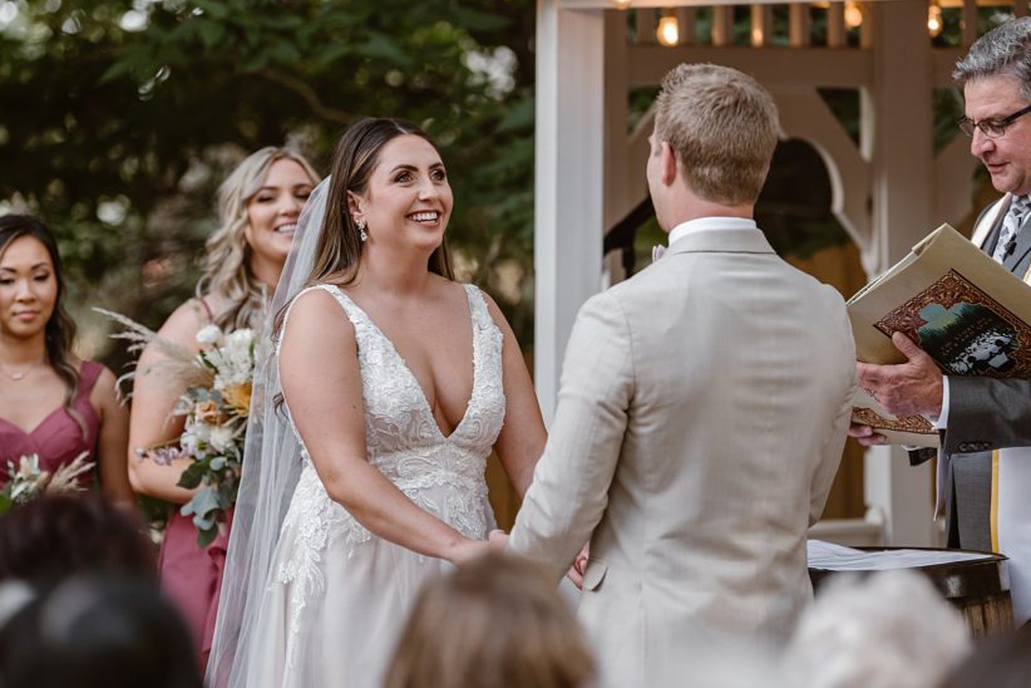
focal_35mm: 193
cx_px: 552
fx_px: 5527
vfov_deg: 7.1
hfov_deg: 10.7
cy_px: 343
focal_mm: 155
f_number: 2.8
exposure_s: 1/400
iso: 400
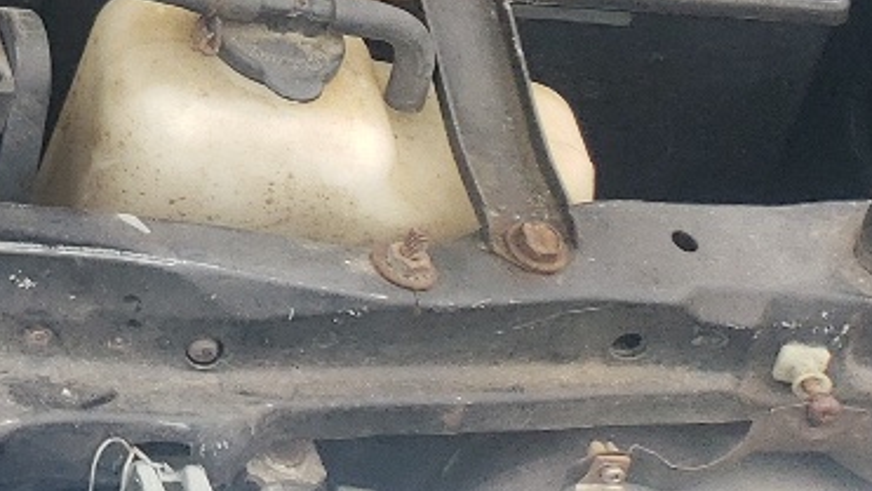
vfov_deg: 9.1
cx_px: -921
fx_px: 2822
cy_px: -646
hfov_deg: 14.4
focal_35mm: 122
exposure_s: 1/286
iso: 50
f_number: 1.5
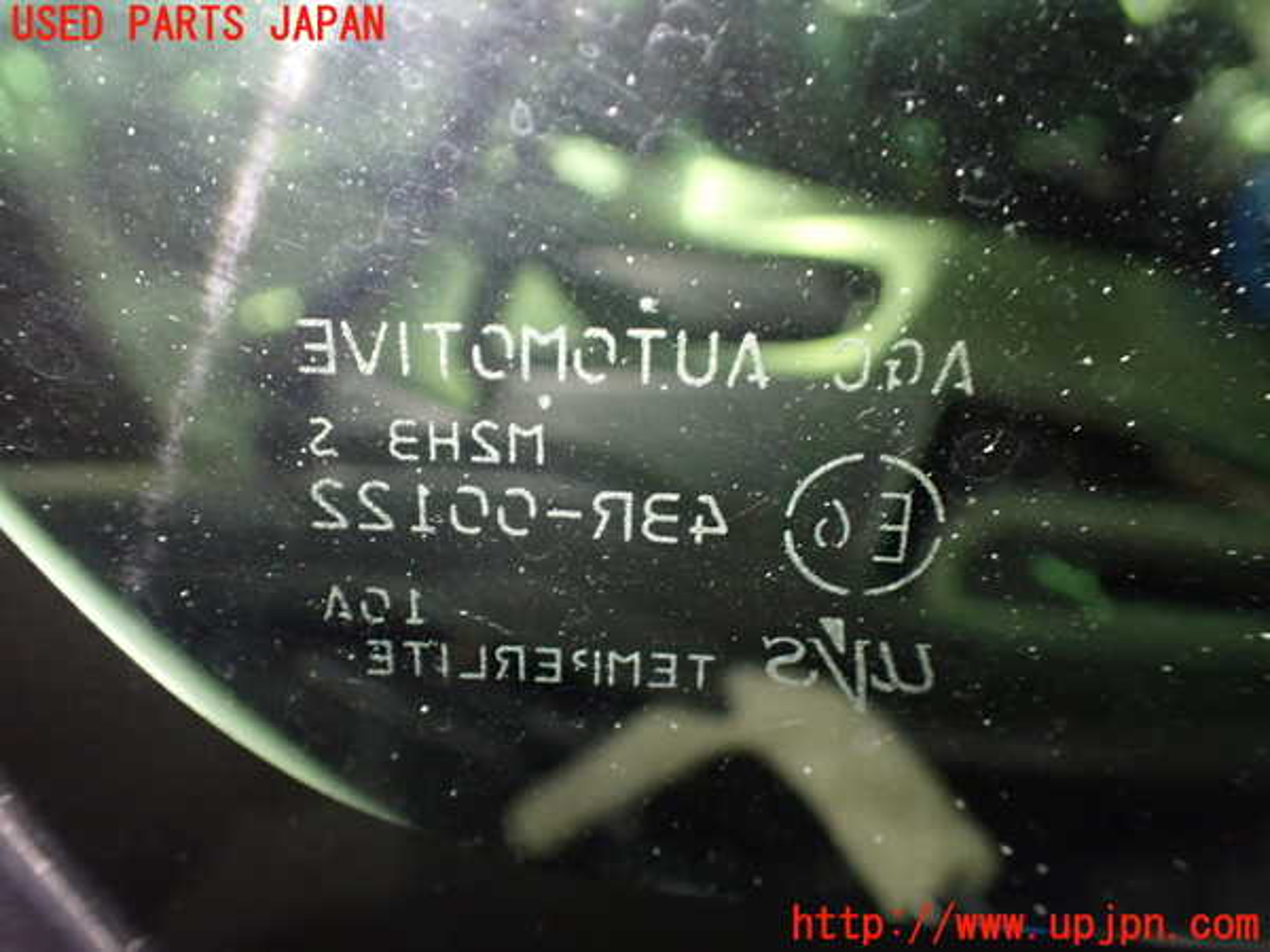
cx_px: 635
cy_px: 476
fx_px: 1101
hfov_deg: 60.0
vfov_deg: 46.8
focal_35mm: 30
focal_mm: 5.4
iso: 800
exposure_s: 1/40
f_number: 2.3
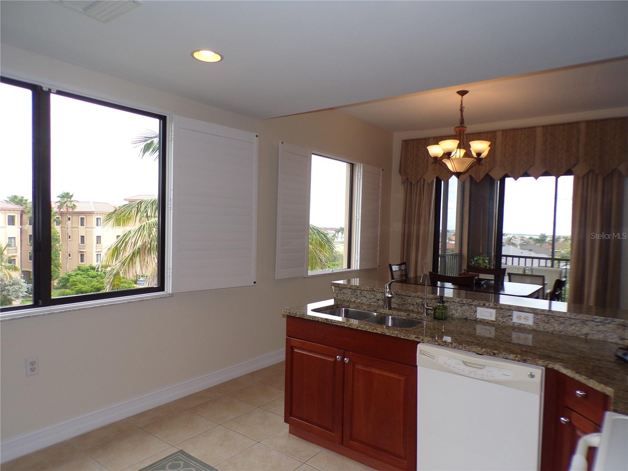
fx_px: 435
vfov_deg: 56.8
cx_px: 314
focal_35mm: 24
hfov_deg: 71.6
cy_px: 236
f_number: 3
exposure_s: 1/170
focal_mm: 4.3
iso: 80
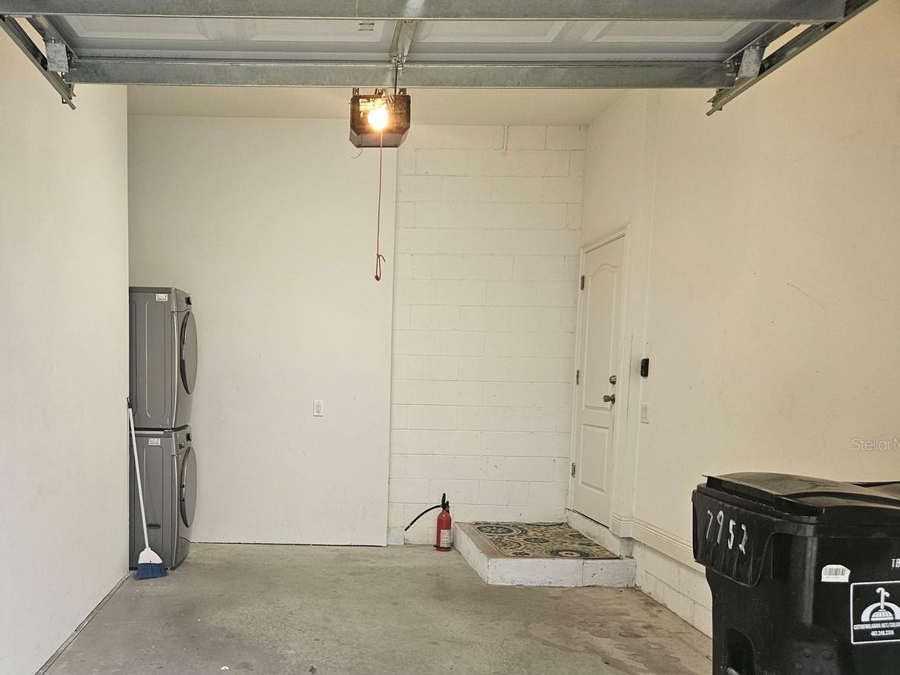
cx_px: 317
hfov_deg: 57.4
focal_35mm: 31
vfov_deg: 44.8
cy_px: 444
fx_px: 806
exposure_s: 1/120
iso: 160
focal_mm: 5.4
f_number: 1.8
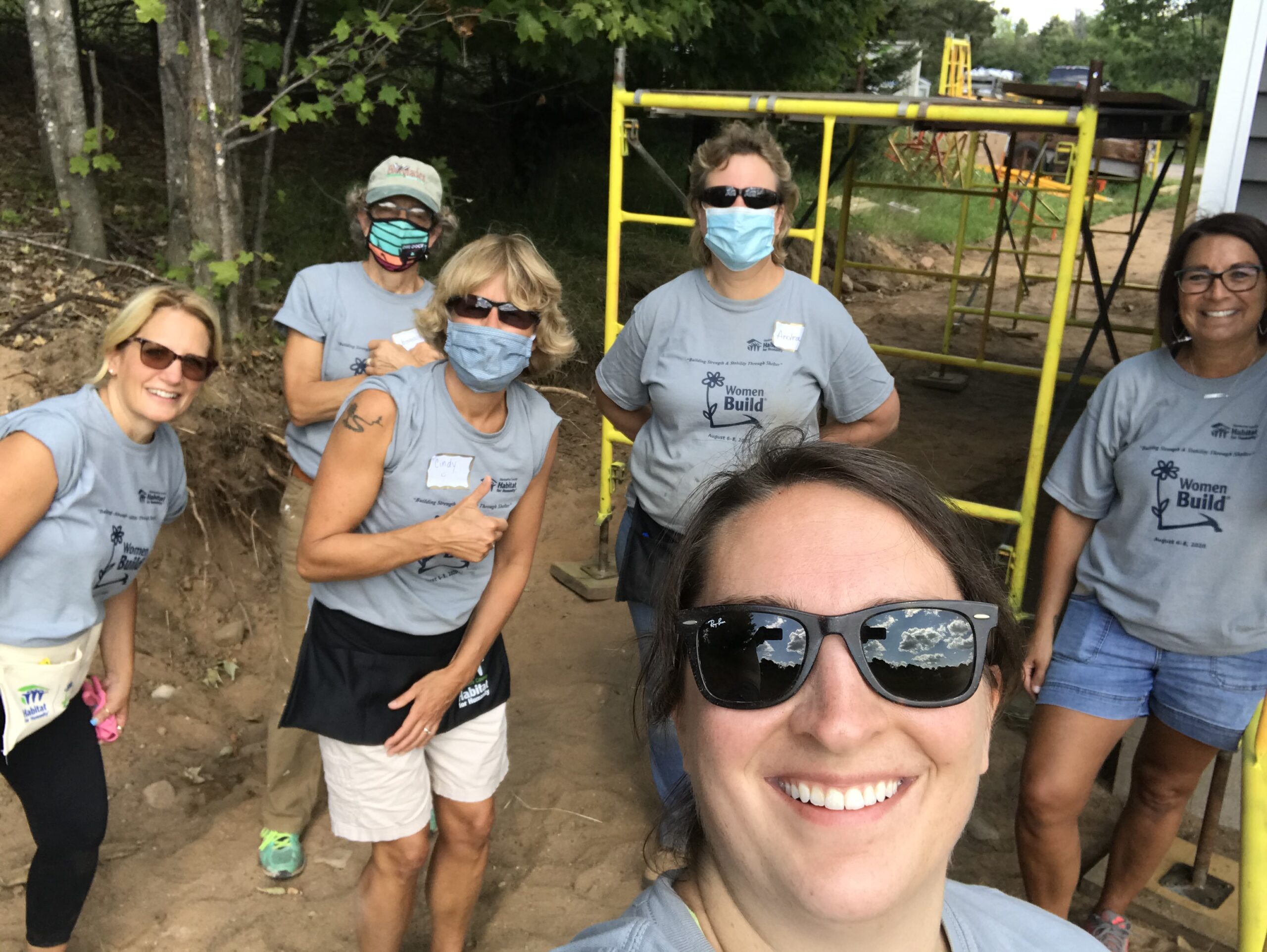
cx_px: 634
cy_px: 476
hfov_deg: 56.8
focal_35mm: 32
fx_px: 1172
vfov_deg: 44.2
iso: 25
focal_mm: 2.87
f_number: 2.2
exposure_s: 1/257
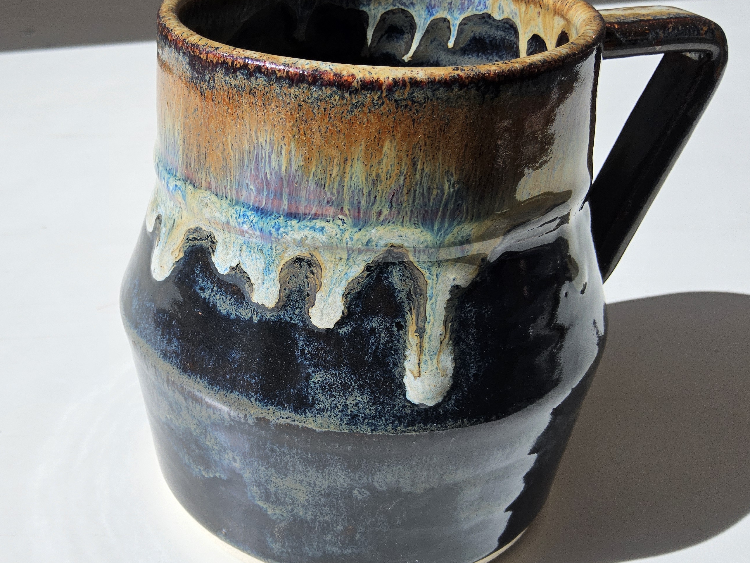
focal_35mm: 37
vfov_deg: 38.7
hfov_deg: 49.3
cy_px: 290
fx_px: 802
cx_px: 256
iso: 32
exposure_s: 1/151
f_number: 2
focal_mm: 3.08
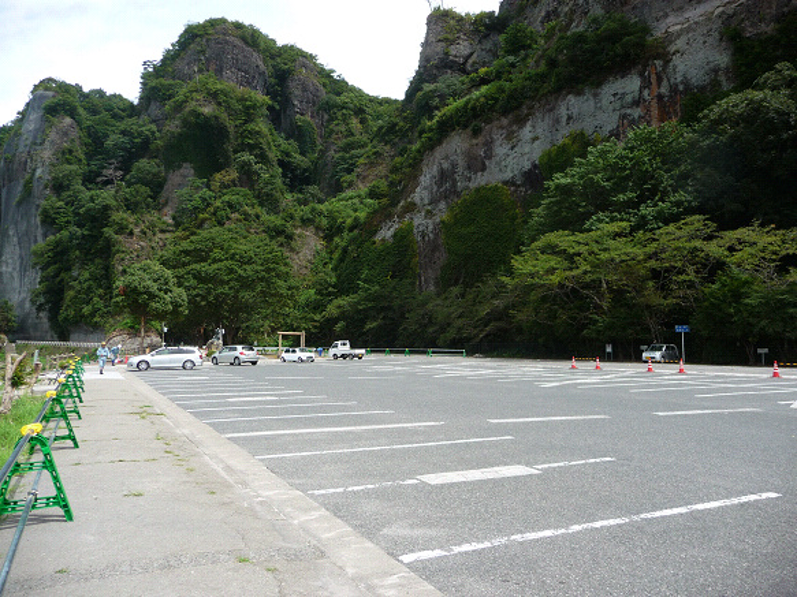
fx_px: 645
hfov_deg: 63.5
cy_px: 298
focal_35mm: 28
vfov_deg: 49.7
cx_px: 398
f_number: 3.3
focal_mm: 4.7
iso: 100
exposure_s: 1/640
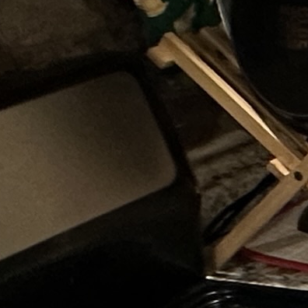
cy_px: 220
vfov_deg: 13.8
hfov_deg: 11.1
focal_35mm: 126
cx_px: 785
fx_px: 1268
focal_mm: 2.22
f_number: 2.2
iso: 320
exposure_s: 1/60
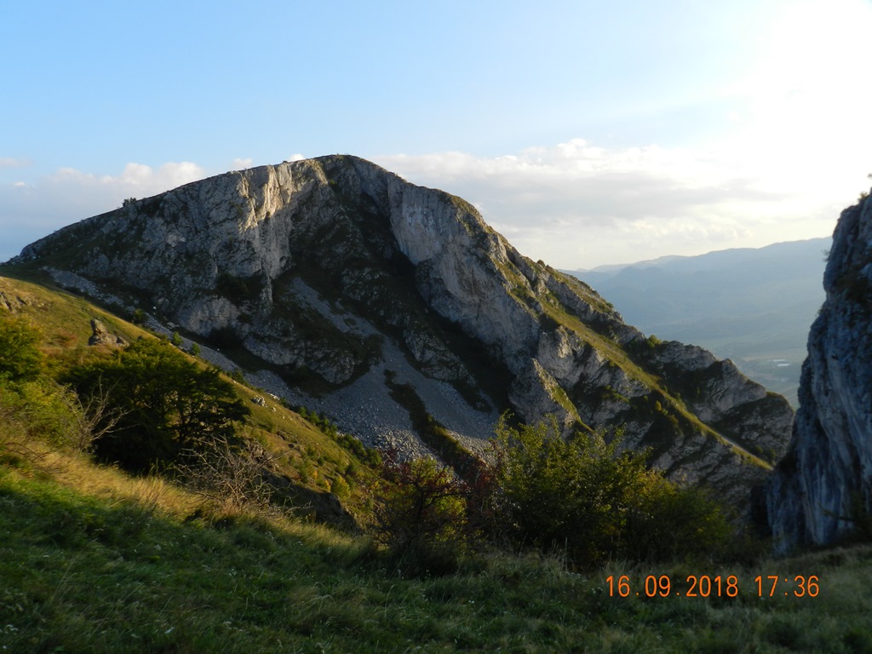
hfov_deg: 56.8
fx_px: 806
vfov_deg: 44.2
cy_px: 327
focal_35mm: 32
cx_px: 436
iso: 160
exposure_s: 1/500
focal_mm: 5.6
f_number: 3.7
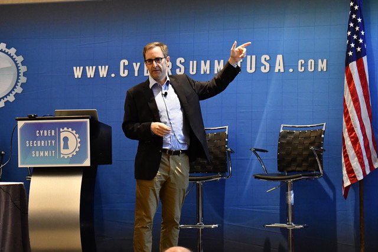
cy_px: 126
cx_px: 189
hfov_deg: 18.6
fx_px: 1155
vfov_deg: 12.5
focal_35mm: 110
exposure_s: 1/60
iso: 4000
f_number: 5.6
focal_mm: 55
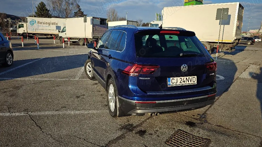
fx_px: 181
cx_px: 135
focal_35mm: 26
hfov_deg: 71.9
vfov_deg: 44.4
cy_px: 71
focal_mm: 6.06
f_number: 1.6
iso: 50
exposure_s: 1/2000
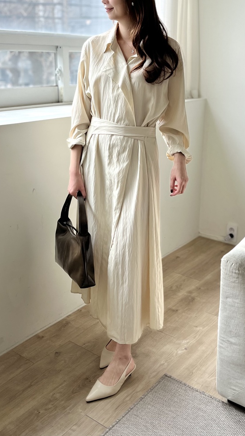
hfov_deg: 40.2
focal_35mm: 29
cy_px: 220
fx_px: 335
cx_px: 124
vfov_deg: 66.1
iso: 50
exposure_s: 1/457
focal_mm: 5.1
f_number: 1.6
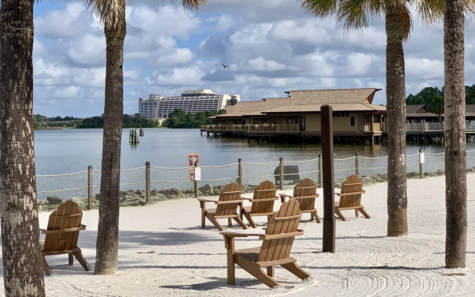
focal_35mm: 68
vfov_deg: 19.1
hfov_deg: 30.2
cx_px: 220
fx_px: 880
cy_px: 112
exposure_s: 1/2083
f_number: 2.4
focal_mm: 6
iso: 16
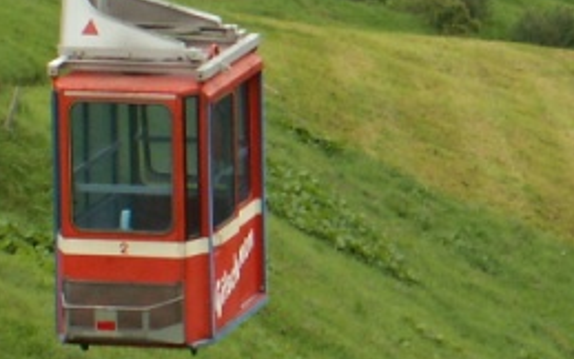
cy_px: -100
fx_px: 5695
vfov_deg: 3.6
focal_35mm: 364
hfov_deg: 5.7
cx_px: 966
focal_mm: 14.47
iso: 50
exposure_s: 1/100
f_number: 5
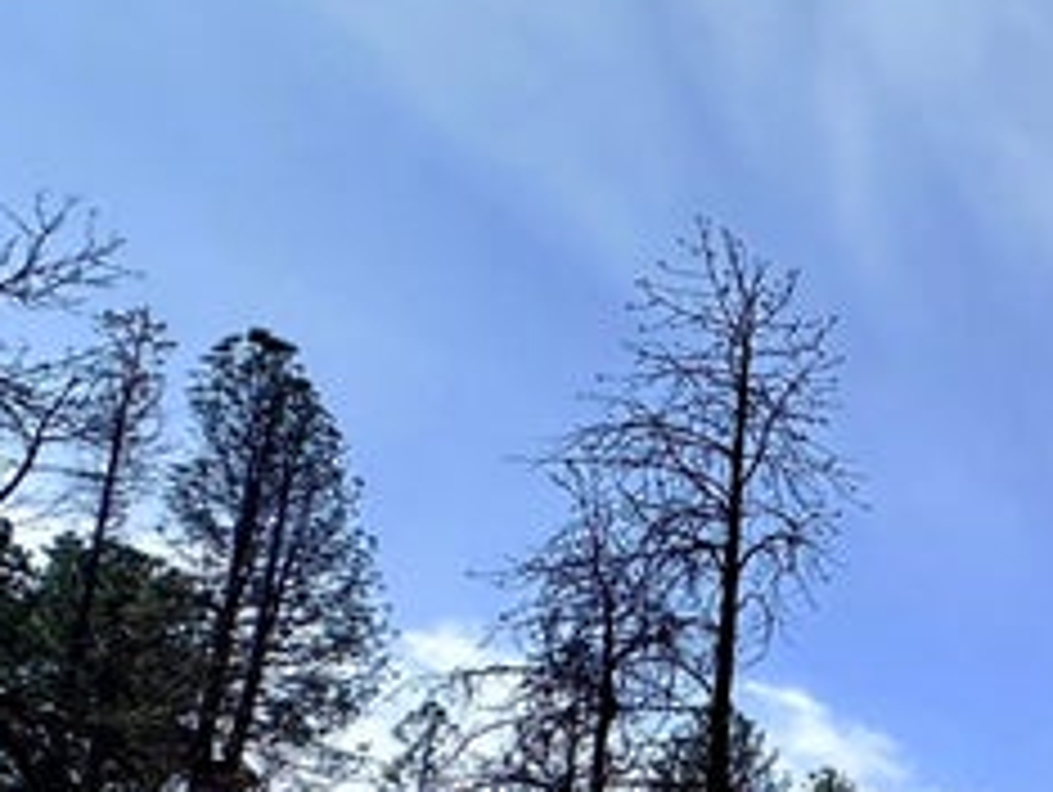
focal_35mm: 51
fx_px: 1553
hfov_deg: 24.6
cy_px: 950
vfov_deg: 25.7
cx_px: 1726
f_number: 2.2
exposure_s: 1/3300
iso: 50
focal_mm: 2.22
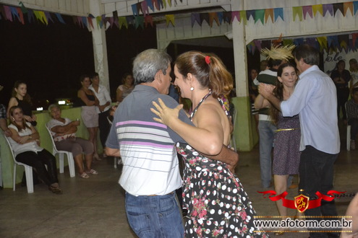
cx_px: 179
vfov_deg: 25.8
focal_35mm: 52
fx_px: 522
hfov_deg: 37.9
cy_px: 119
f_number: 4.2
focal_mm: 35
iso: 3200
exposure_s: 1/60
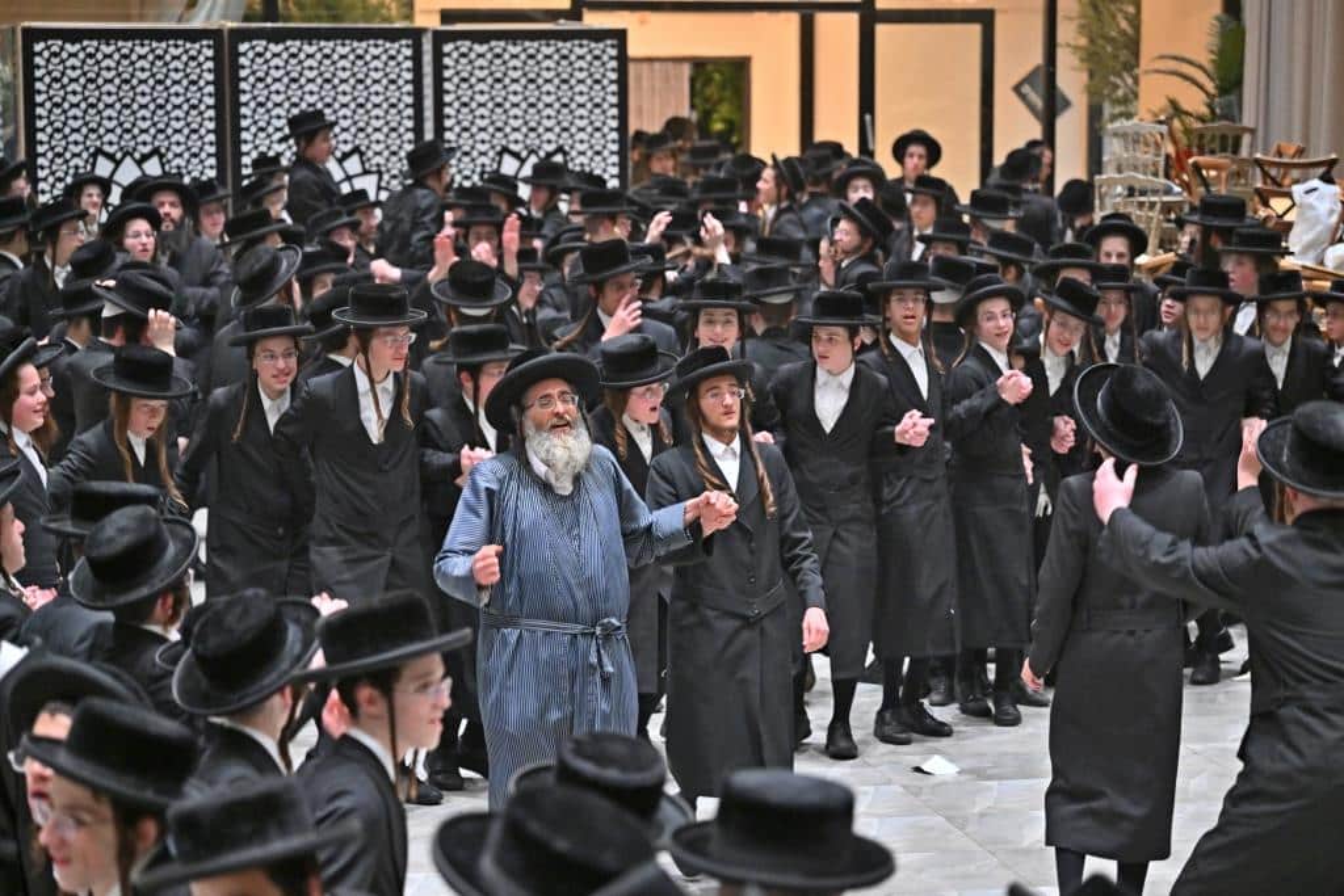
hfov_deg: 17.1
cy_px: 448
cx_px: 672
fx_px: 4480
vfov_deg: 11.4
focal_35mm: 120
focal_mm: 120
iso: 1600
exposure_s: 1/160
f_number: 4
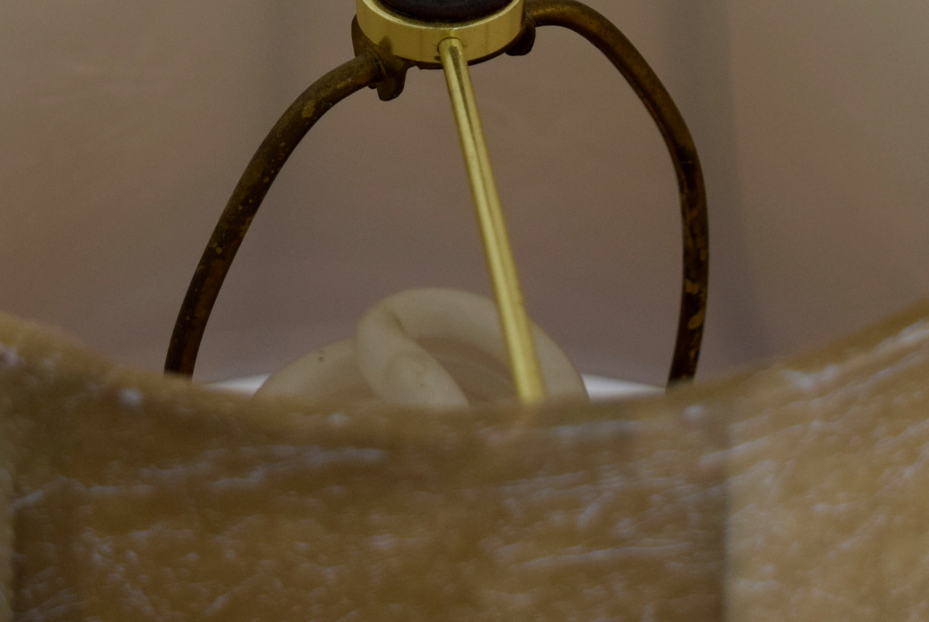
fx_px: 2435
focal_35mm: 94
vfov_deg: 14.2
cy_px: -100
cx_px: 362
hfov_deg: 21.6
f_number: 4
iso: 400
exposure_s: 1/60
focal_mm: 25
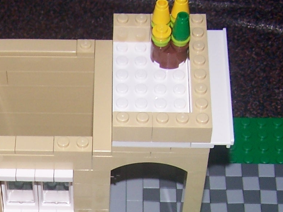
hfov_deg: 15.5
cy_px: 312
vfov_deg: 11.4
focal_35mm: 125
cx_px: -2
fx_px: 1022
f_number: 2.8
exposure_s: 1/60
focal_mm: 6.3
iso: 80
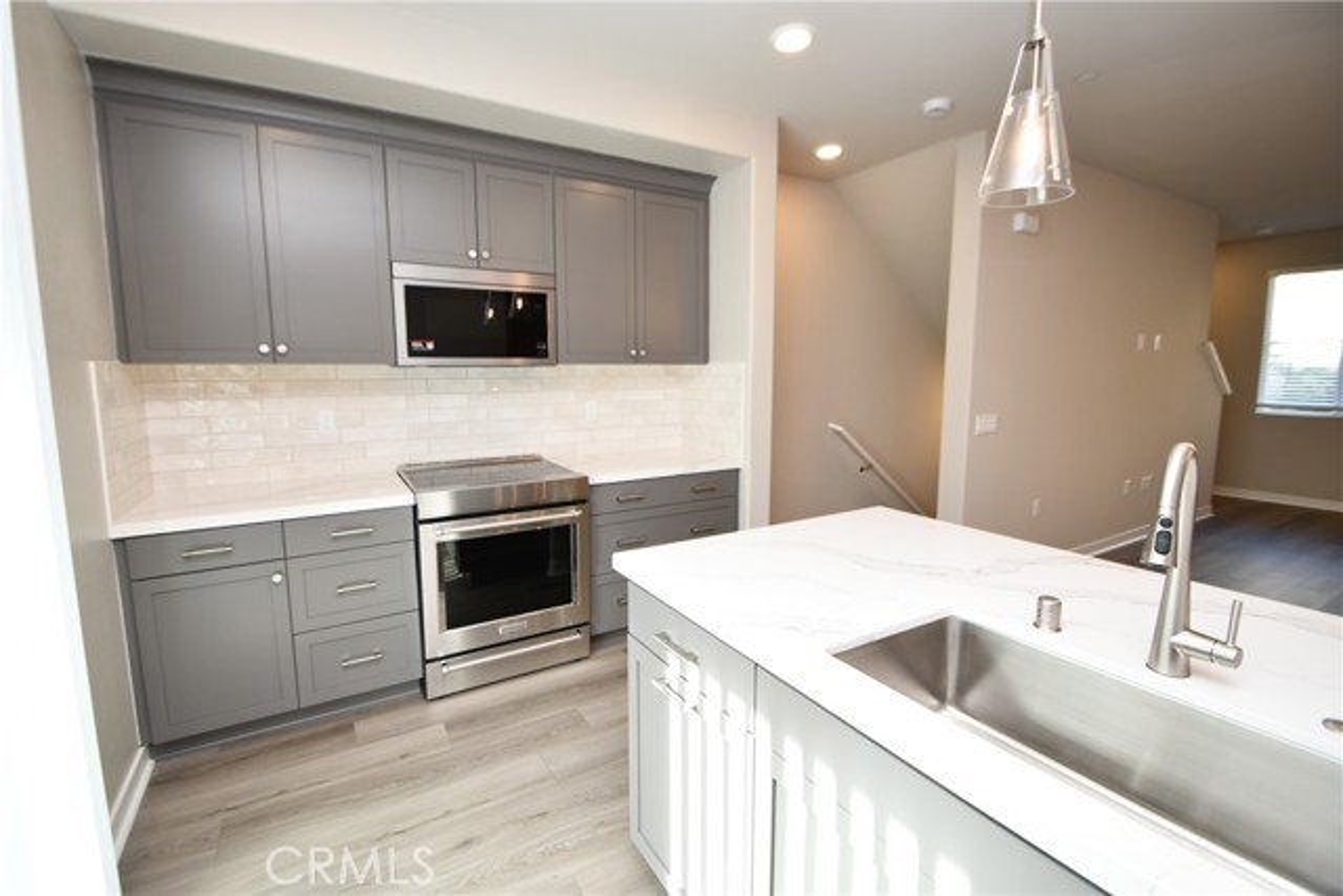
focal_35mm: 15
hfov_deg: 100.4
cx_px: 672
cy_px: 448
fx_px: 560
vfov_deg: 77.4
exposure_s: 1/60
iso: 200
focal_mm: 10
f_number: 4
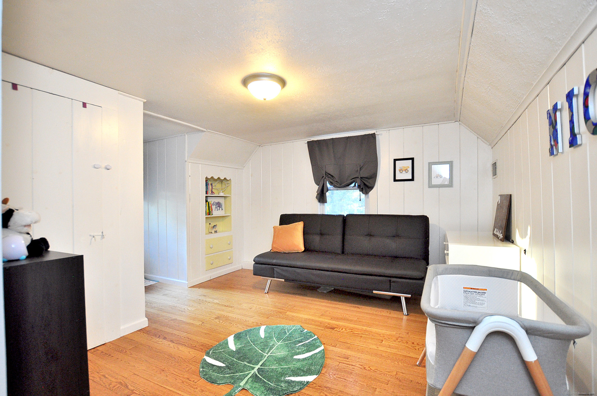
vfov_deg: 77.2
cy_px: 198
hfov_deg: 100.5
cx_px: 298
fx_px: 248
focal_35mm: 15
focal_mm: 10
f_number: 4
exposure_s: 1/40
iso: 1000
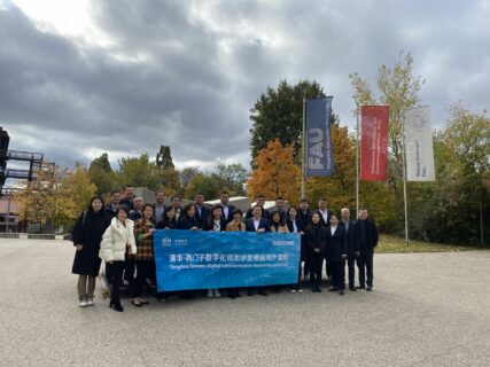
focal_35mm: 26
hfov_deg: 67.3
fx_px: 368
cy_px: 184
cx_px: 245
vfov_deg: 53.0
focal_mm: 4.25
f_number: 1.8
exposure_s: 1/2967
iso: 32
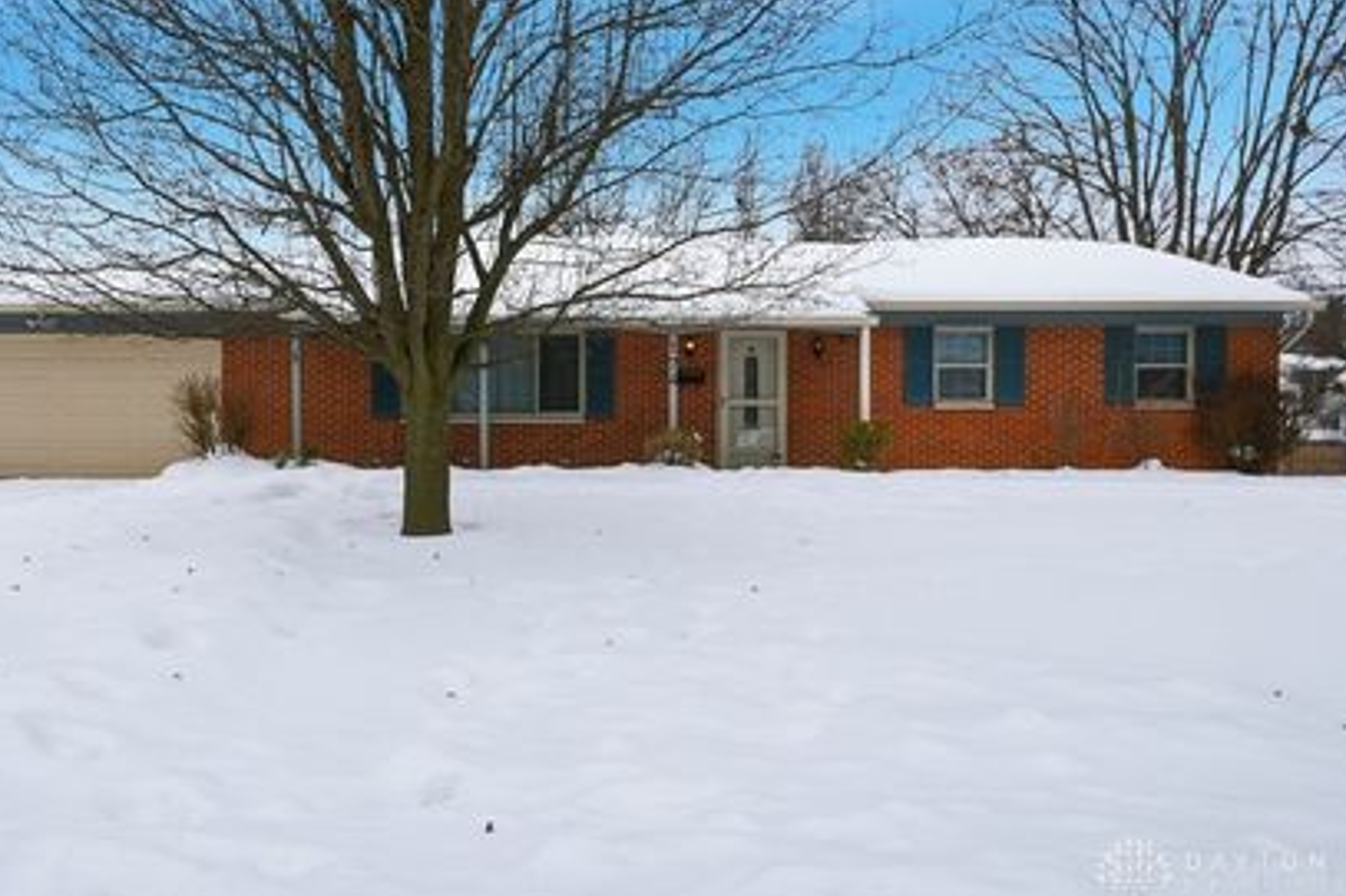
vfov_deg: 46.7
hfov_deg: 65.7
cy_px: 357
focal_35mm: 28
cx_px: 556
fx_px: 1032
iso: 100
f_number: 4
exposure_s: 1/4000
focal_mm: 15
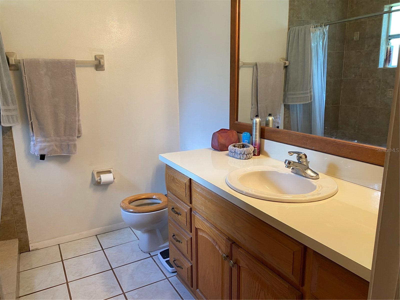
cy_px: 150
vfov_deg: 53.1
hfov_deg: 67.3
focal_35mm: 26
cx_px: 200
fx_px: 300
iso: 100
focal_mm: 4.25
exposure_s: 1/60
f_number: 1.8
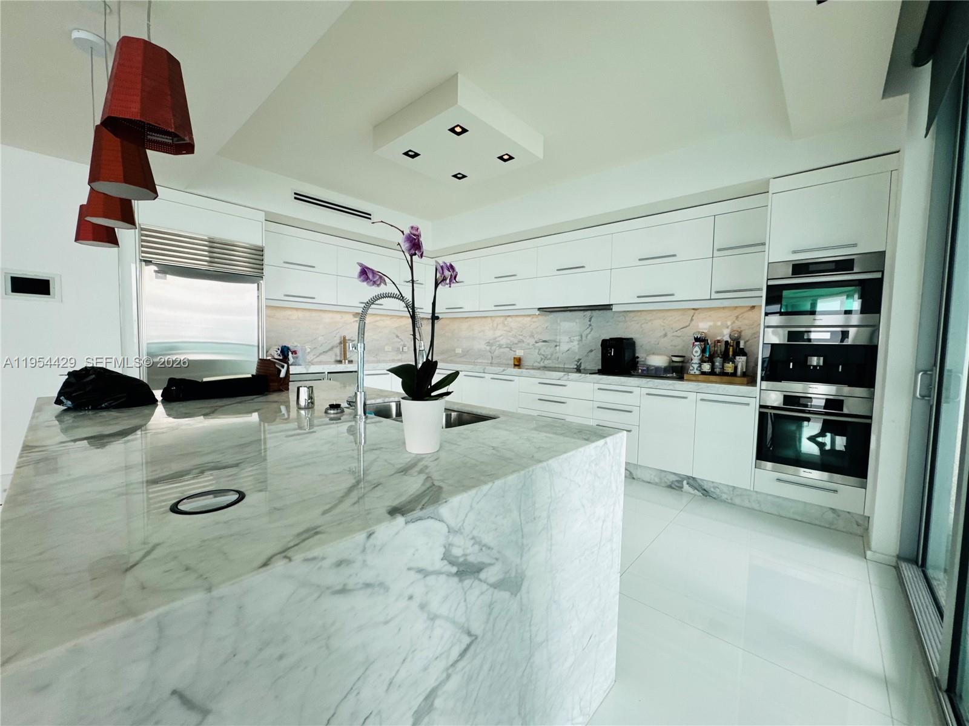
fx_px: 392
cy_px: 363
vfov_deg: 85.7
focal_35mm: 14
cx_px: 484
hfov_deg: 102.1
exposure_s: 1/99
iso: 80
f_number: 2.2
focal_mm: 2.22
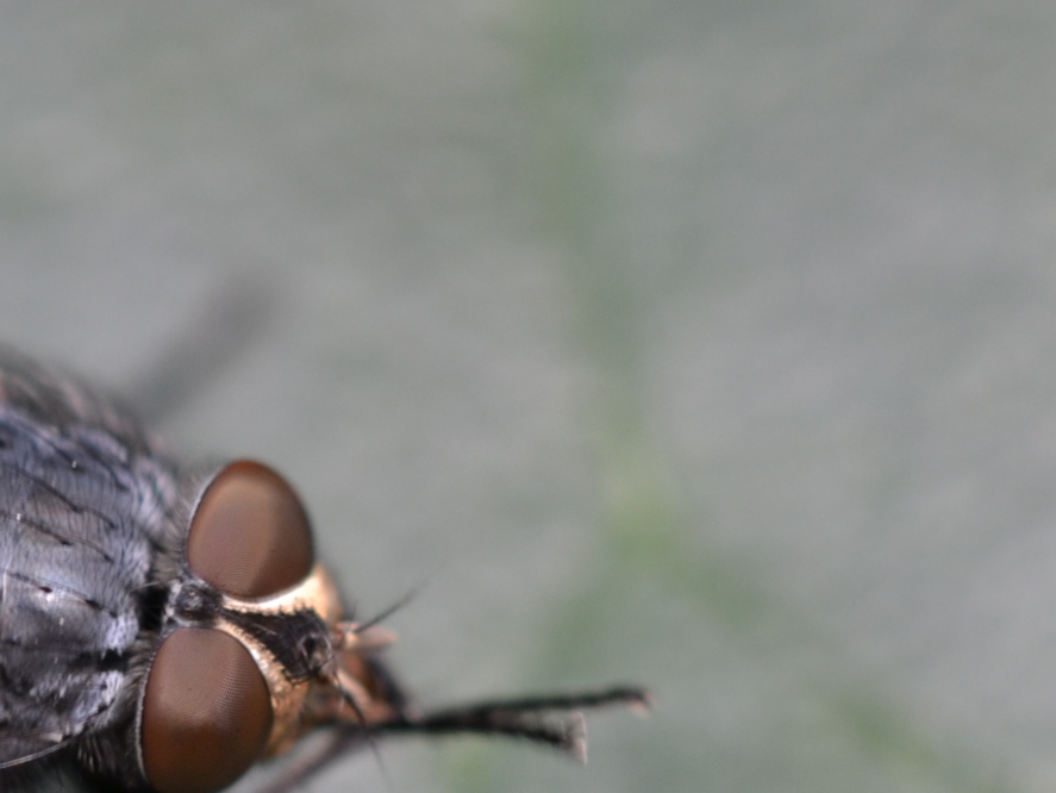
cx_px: 225
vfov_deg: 4.7
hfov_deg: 6.2
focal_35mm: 318
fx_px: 9712
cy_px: 787
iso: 400
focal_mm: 85
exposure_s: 1/100
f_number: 8
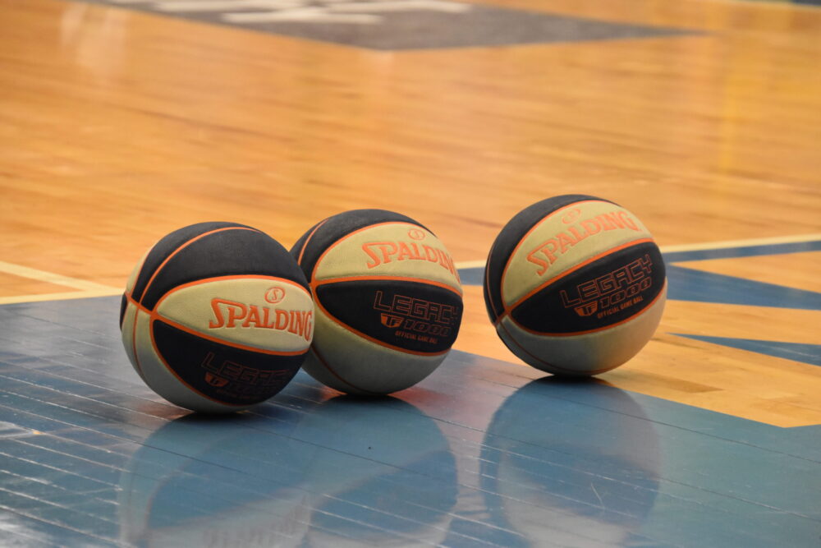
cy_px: 274
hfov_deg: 9.5
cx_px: 410
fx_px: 4961
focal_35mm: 218
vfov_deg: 6.3
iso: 3200
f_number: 5.6
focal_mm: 145
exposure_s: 1/250
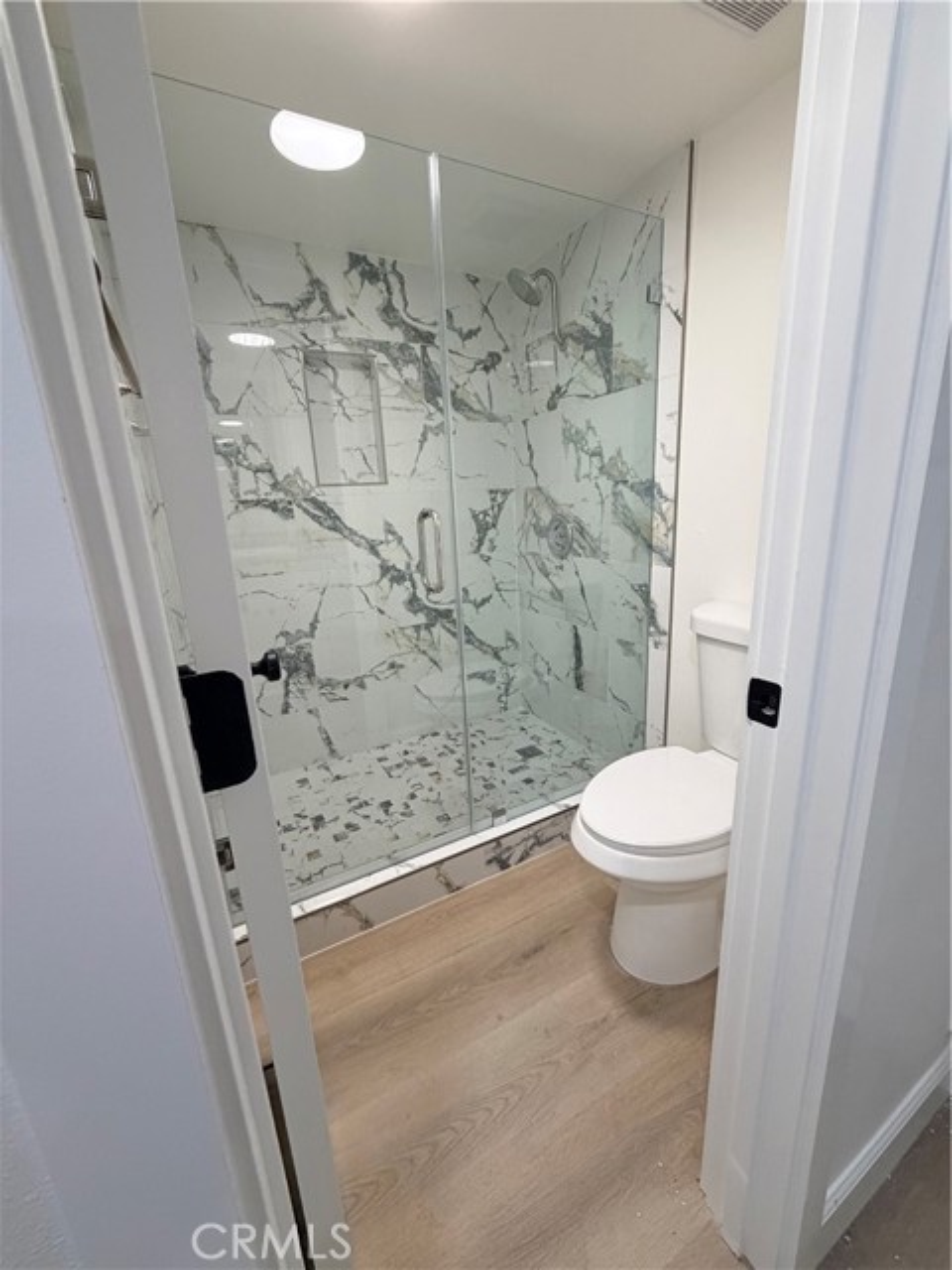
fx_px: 513
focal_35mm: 14
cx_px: 476
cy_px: 635
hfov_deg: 85.7
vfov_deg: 102.1
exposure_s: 1/120
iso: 250
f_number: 2.2
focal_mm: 2.22
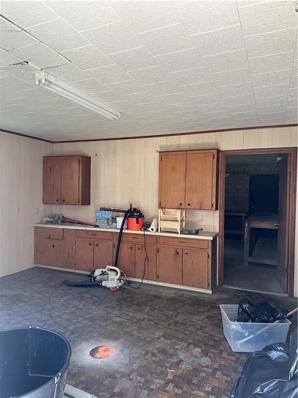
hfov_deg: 56.8
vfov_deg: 71.6
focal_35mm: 24
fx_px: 275
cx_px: 149
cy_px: 199
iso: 250
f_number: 1.78
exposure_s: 1/75
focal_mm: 6.86
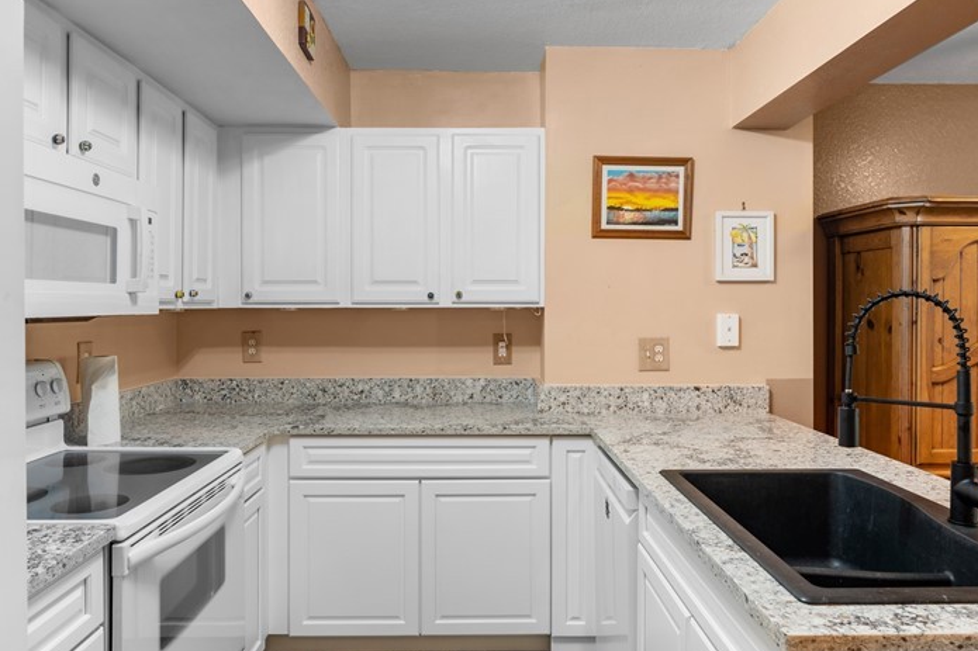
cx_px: 494
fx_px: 679
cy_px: 302
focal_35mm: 25
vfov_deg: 51.2
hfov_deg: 71.5
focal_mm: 16
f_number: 8
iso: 200
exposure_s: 1/1.25
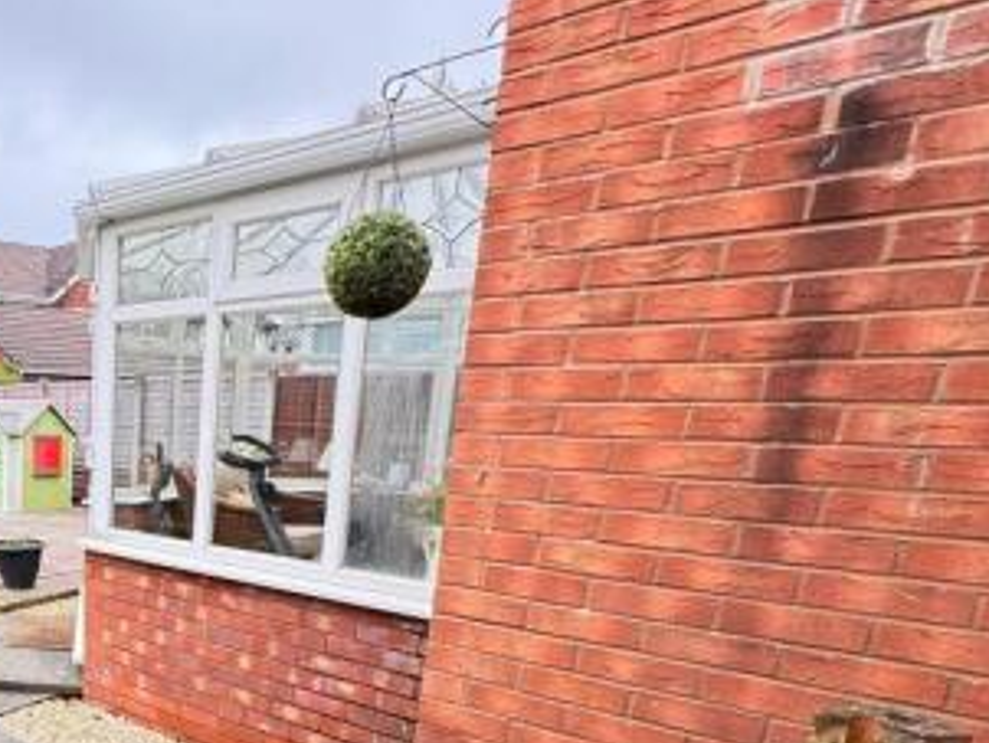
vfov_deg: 48.5
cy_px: 594
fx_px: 772
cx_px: 67
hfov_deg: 55.0
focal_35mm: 27
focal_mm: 2.22
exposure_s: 1/99
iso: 125
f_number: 2.2
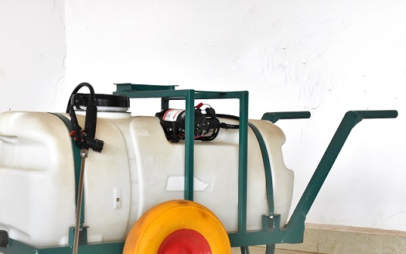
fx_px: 841
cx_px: 183
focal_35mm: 76
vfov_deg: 17.1
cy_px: 190
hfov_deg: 27.1
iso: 2000
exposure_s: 1/400
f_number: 7.1
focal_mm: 34
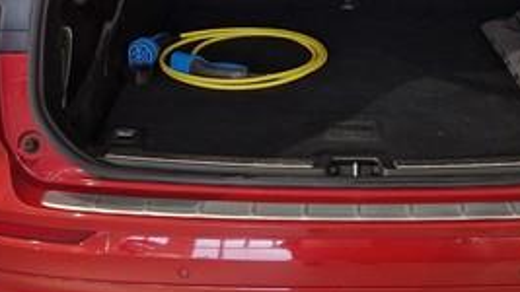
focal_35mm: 60
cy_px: -2
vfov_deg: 19.4
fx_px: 827
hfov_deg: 34.5
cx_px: 360
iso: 200
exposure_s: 1/180
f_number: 1.8
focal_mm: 5.4
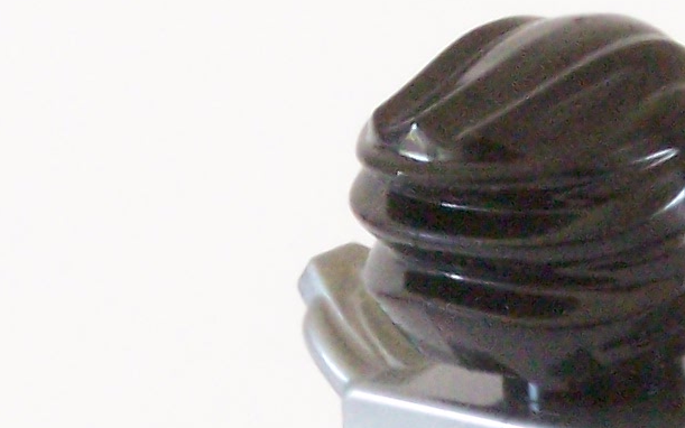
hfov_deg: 6.3
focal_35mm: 335
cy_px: 501
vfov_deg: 3.9
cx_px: 615
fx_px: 6255
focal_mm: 12.4
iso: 400
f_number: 8
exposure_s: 1/10
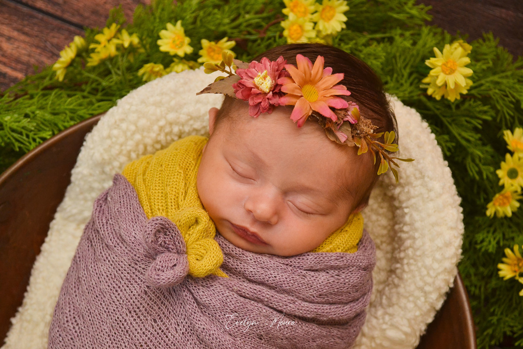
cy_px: 174
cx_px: 262
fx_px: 981
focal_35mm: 68
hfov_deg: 29.9
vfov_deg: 20.2
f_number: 5.3
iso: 800
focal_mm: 45
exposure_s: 1/200
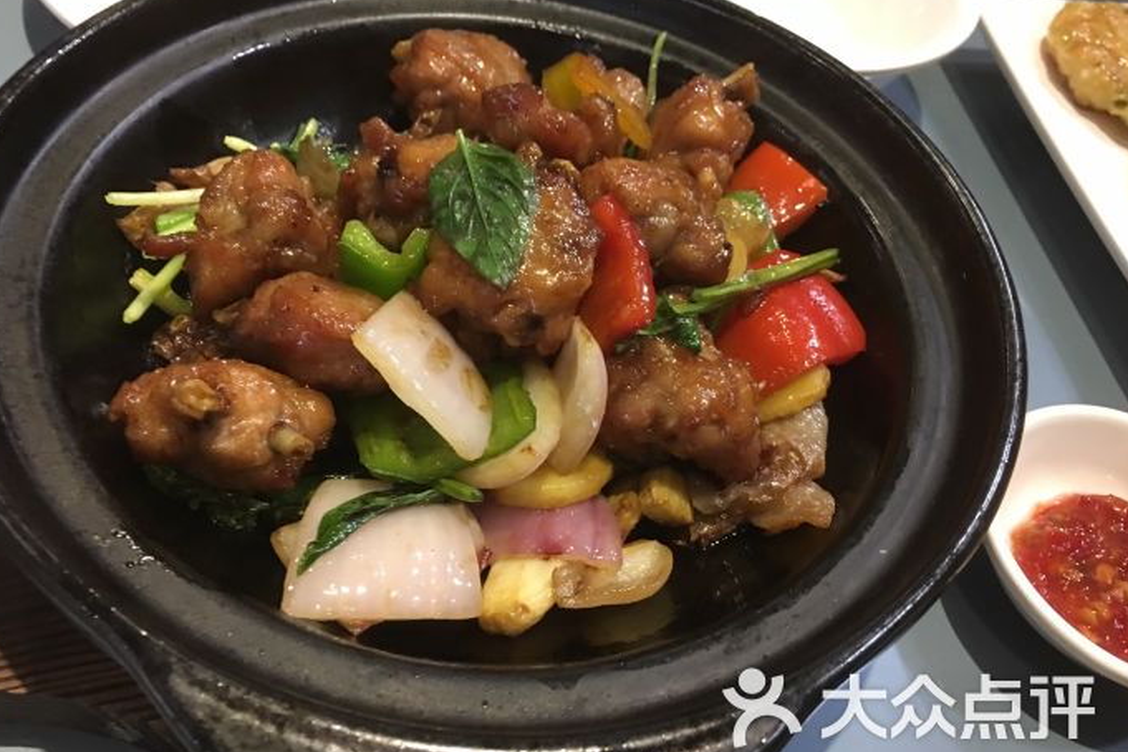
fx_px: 971
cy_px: 359
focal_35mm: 31
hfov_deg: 60.3
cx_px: 558
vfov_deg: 42.3
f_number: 2.2
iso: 100
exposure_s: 1/8
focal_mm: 4.15
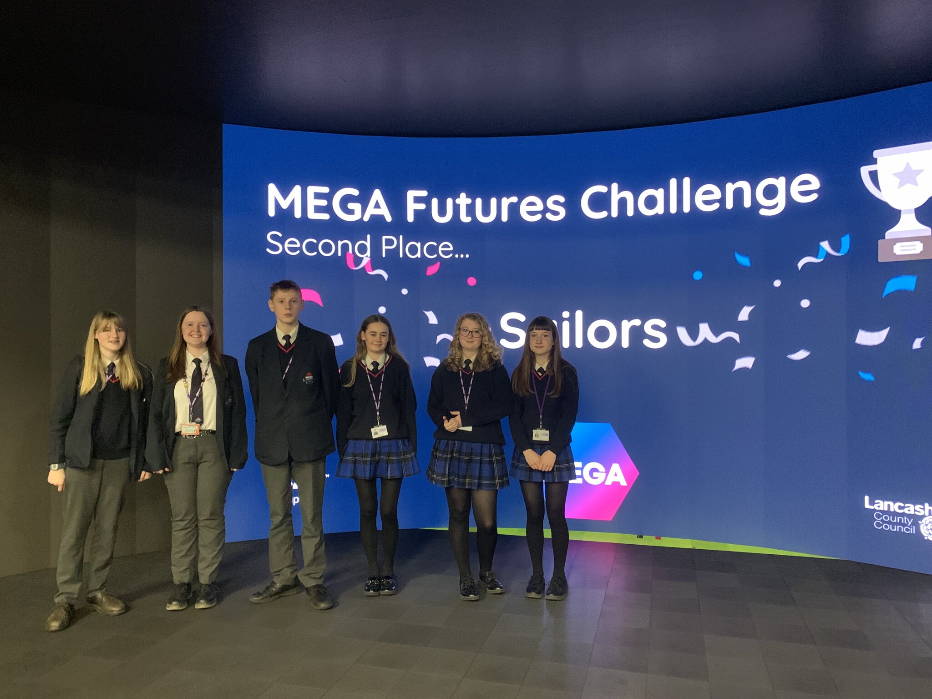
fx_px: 700
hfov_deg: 67.3
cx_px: 466
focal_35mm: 26
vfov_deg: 53.1
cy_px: 350
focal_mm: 4.25
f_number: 1.8
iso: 800
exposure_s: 1/30
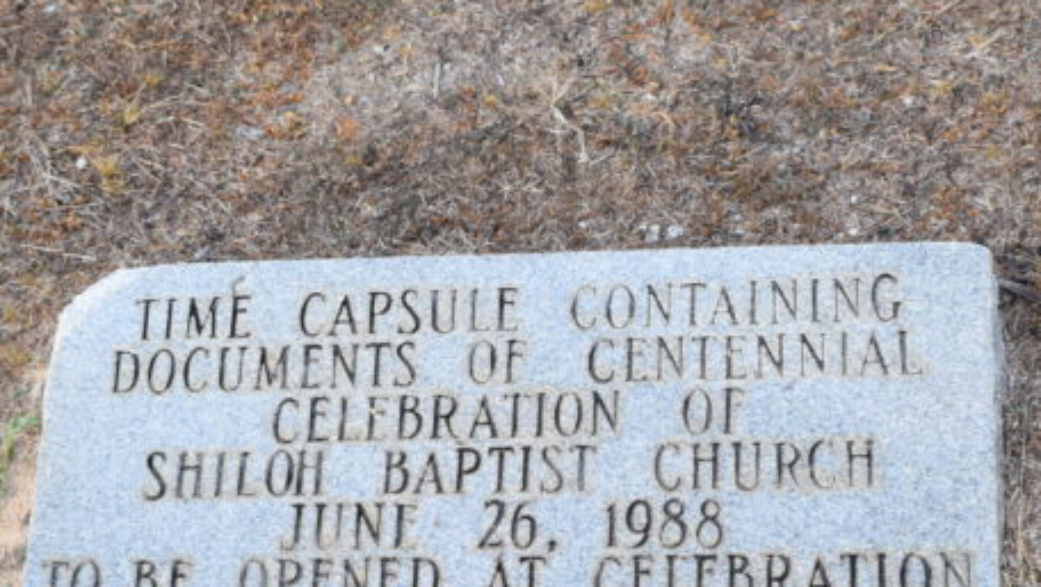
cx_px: 548
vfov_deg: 13.7
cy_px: 485
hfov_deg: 24.1
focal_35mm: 88
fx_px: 2435
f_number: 7.1
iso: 400
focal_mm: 25
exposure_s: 1/200
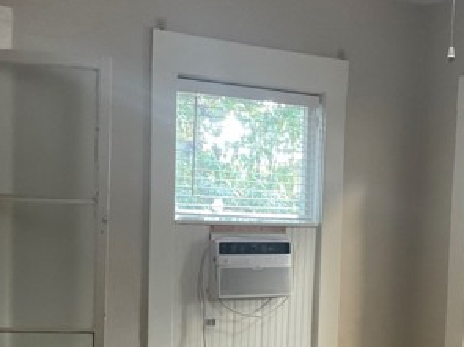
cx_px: 255
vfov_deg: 23.0
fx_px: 844
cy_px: 272
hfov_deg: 30.7
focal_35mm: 63
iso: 250
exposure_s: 1/40
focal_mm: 3
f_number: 1.8
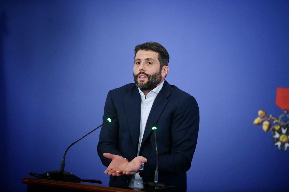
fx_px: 1605
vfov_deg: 6.9
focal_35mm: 200
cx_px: 144
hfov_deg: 10.3
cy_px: 96
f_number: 2.8
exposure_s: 1/125
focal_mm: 200
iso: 4000
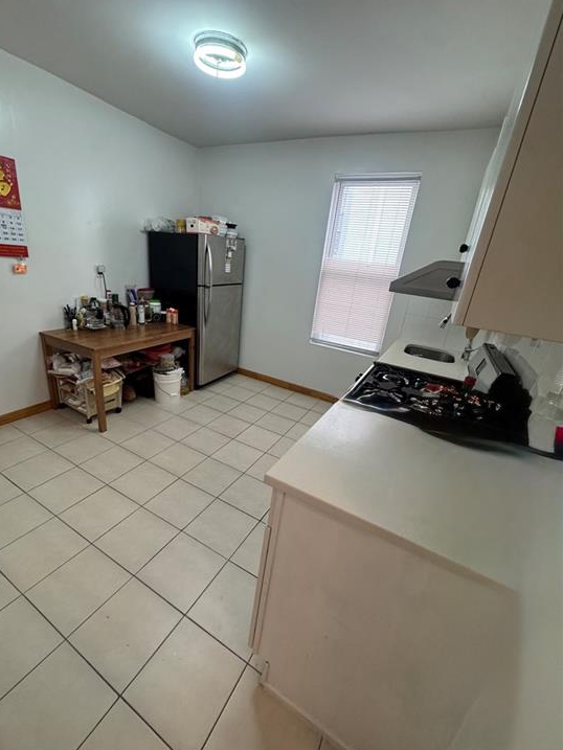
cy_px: 371
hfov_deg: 81.7
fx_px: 325
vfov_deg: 98.2
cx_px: 263
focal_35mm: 15
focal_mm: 2.22
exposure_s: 1/120
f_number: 2.2
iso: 320
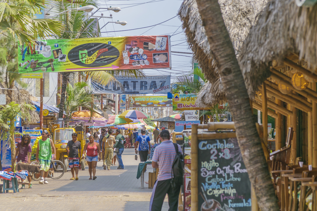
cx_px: 158
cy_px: 106
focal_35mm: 153
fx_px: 1347
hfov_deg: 13.4
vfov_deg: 9.0
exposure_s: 1/200
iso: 100
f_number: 8
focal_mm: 102
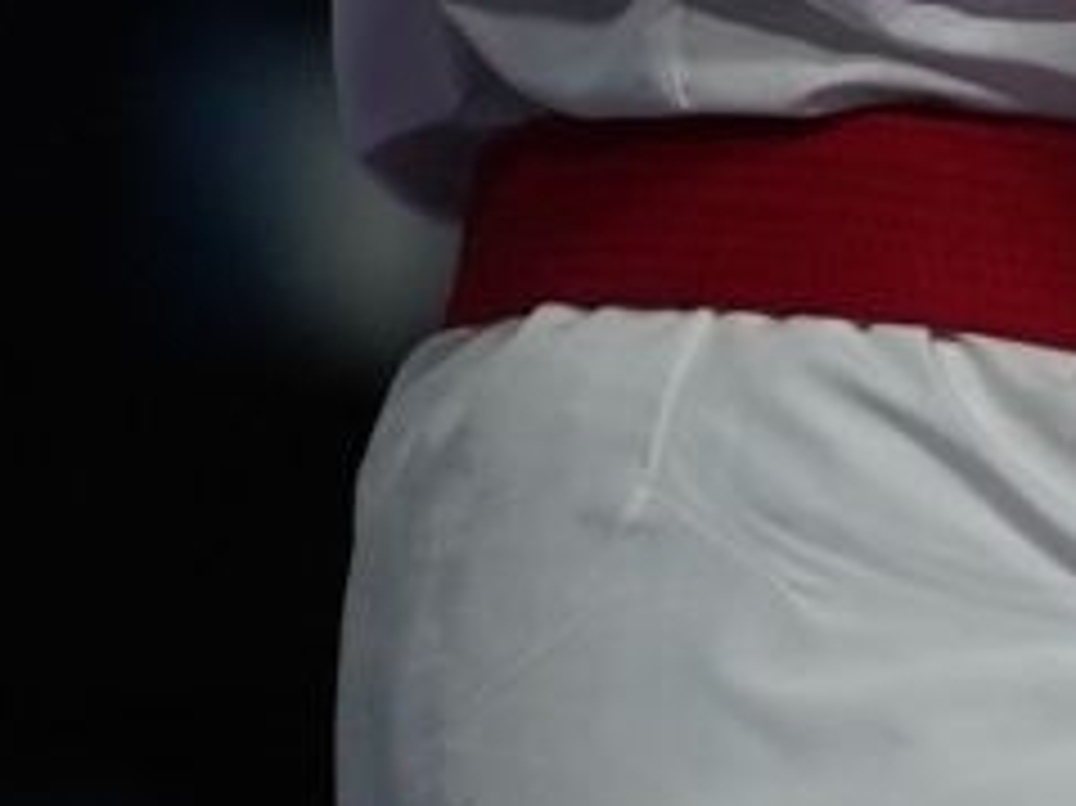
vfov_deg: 0.7
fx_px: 67542
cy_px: -1405
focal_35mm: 2174
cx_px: 2301
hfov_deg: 0.9
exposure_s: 1/1000
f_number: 2.8
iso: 800
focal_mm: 200
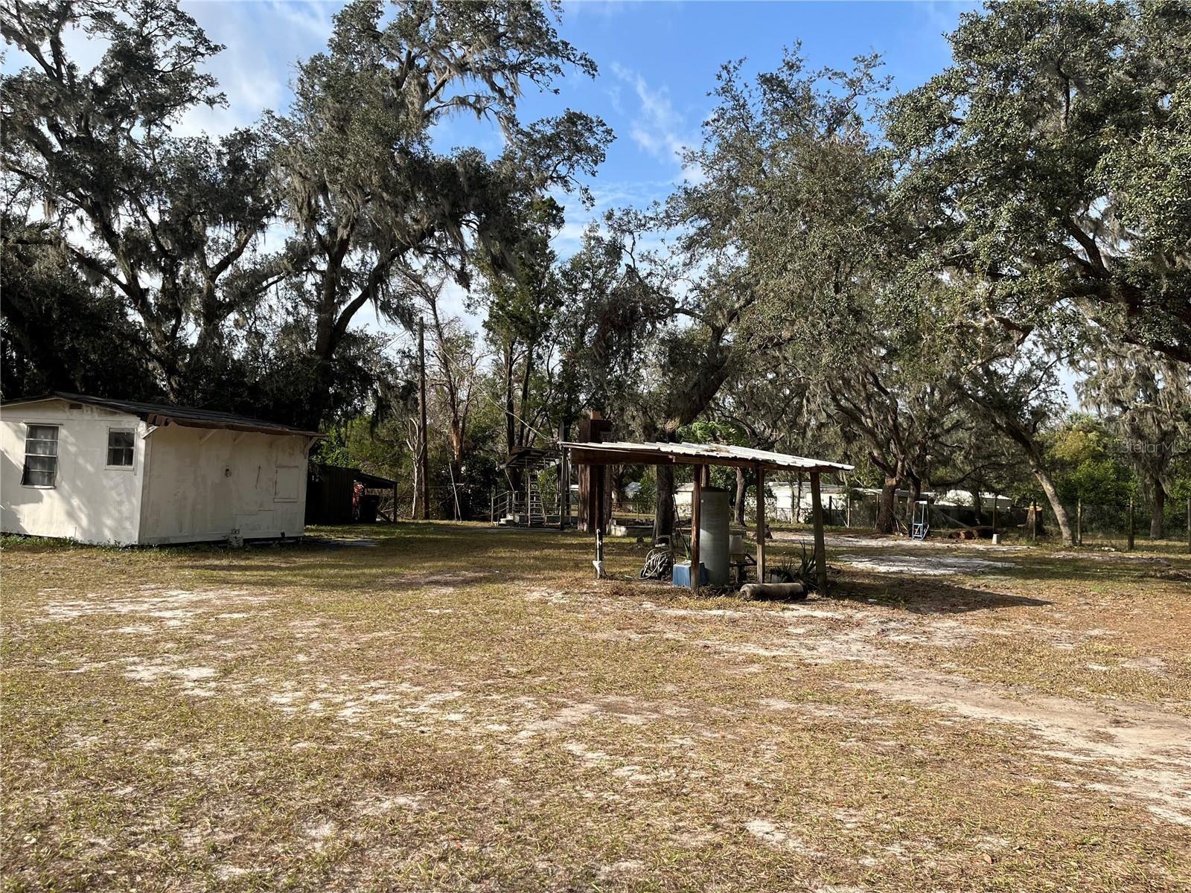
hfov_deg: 67.3
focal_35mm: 26
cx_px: 596
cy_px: 446
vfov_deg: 53.1
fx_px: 895
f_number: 1.6
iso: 50
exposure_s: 1/2062
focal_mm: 5.1
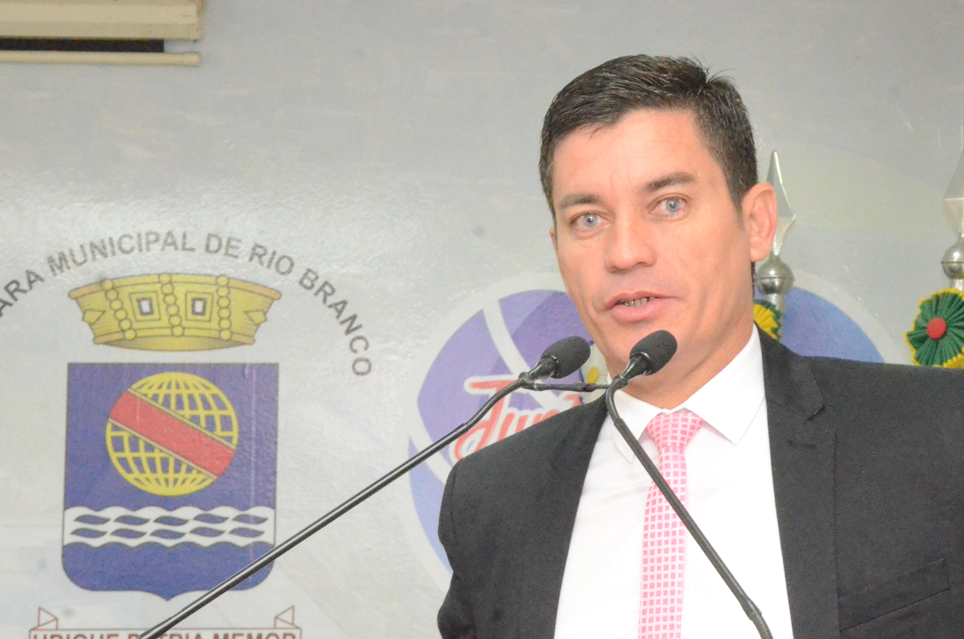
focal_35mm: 142
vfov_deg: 9.6
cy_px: 377
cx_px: 578
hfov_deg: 14.5
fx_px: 3795
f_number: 14
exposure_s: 1/100
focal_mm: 70
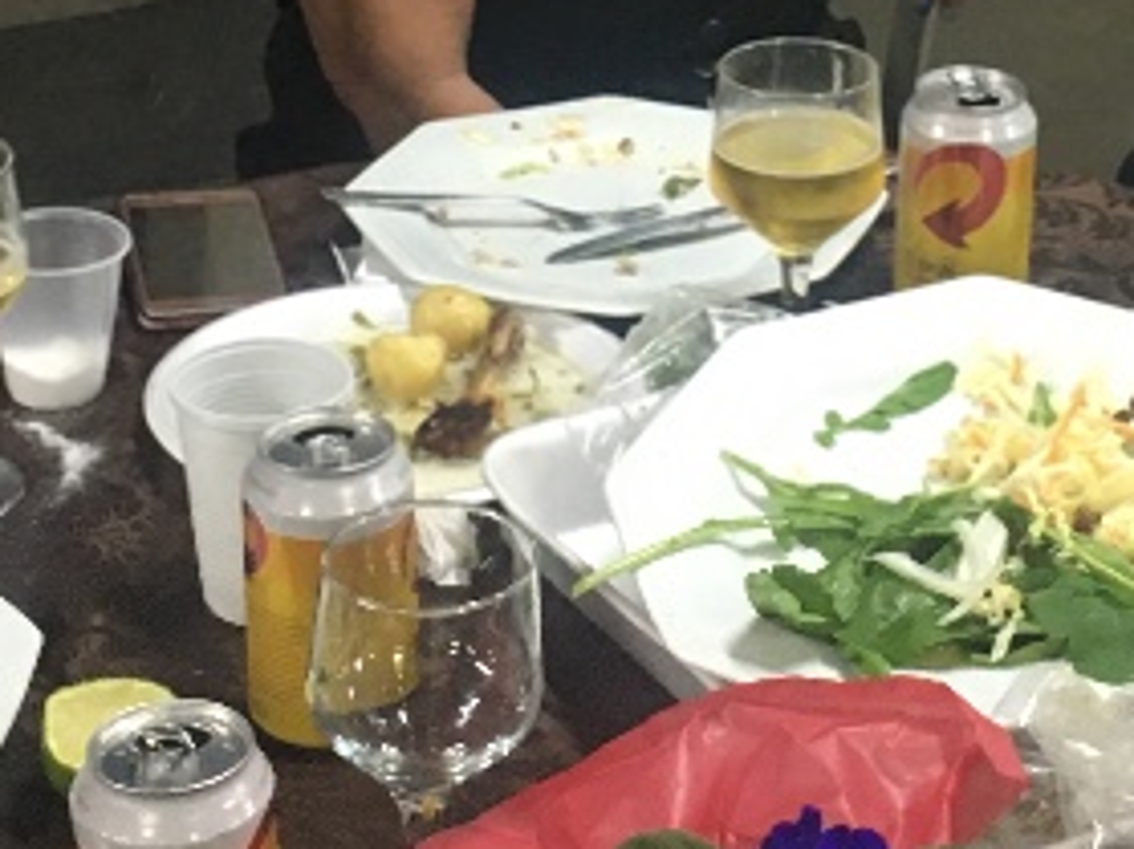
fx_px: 3406
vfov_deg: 14.0
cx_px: 760
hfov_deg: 18.8
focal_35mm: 104
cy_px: -28
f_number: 2.2
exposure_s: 1/20
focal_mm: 4.15
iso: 200
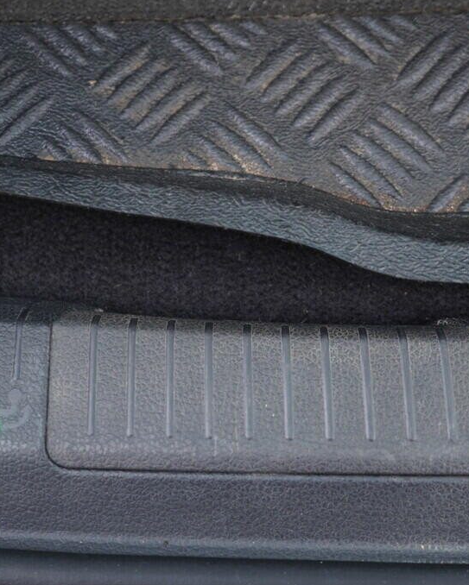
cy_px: 292
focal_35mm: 51
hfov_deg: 29.7
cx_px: 232
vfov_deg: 36.6
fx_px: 884
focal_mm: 24
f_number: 2.8
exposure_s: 1/40
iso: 320
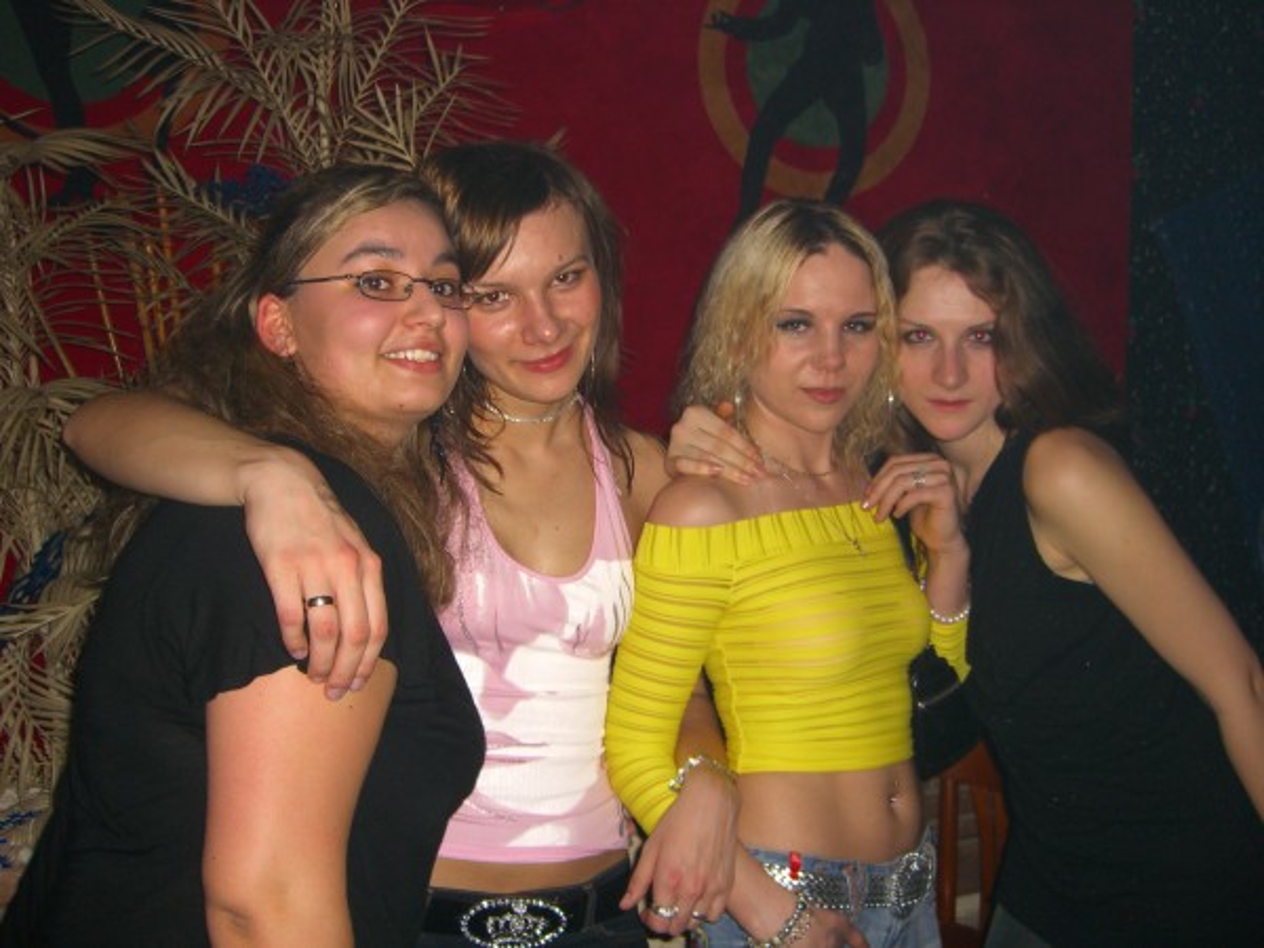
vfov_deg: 37.7
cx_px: 632
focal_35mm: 38
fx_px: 1388
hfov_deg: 49.0
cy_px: 474
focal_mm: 7.9
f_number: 2.8
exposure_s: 1/60
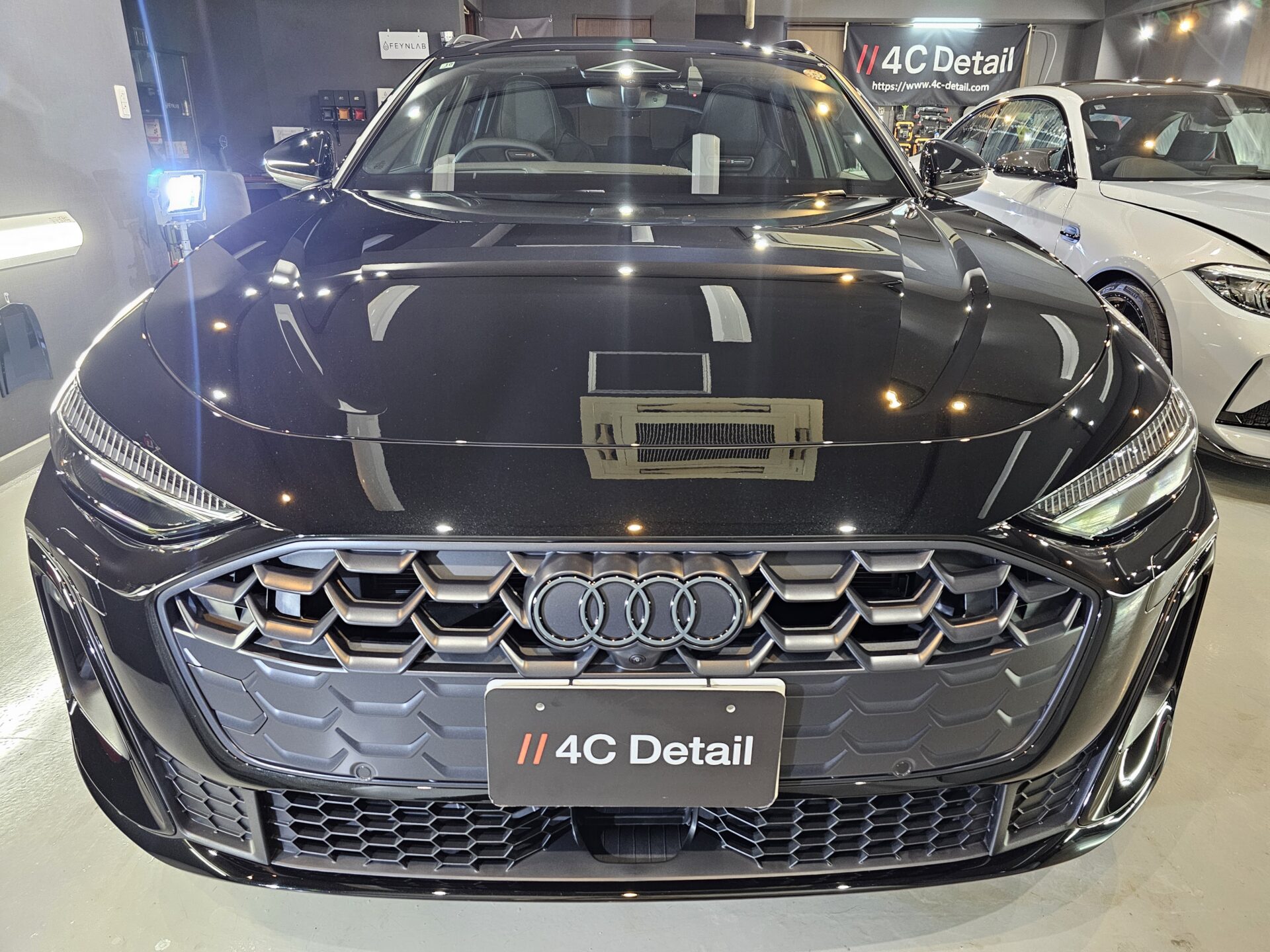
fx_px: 844
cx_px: 635
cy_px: 476
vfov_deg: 58.9
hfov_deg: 73.9
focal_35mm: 23
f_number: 1.7
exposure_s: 1/50
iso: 640
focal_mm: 6.3
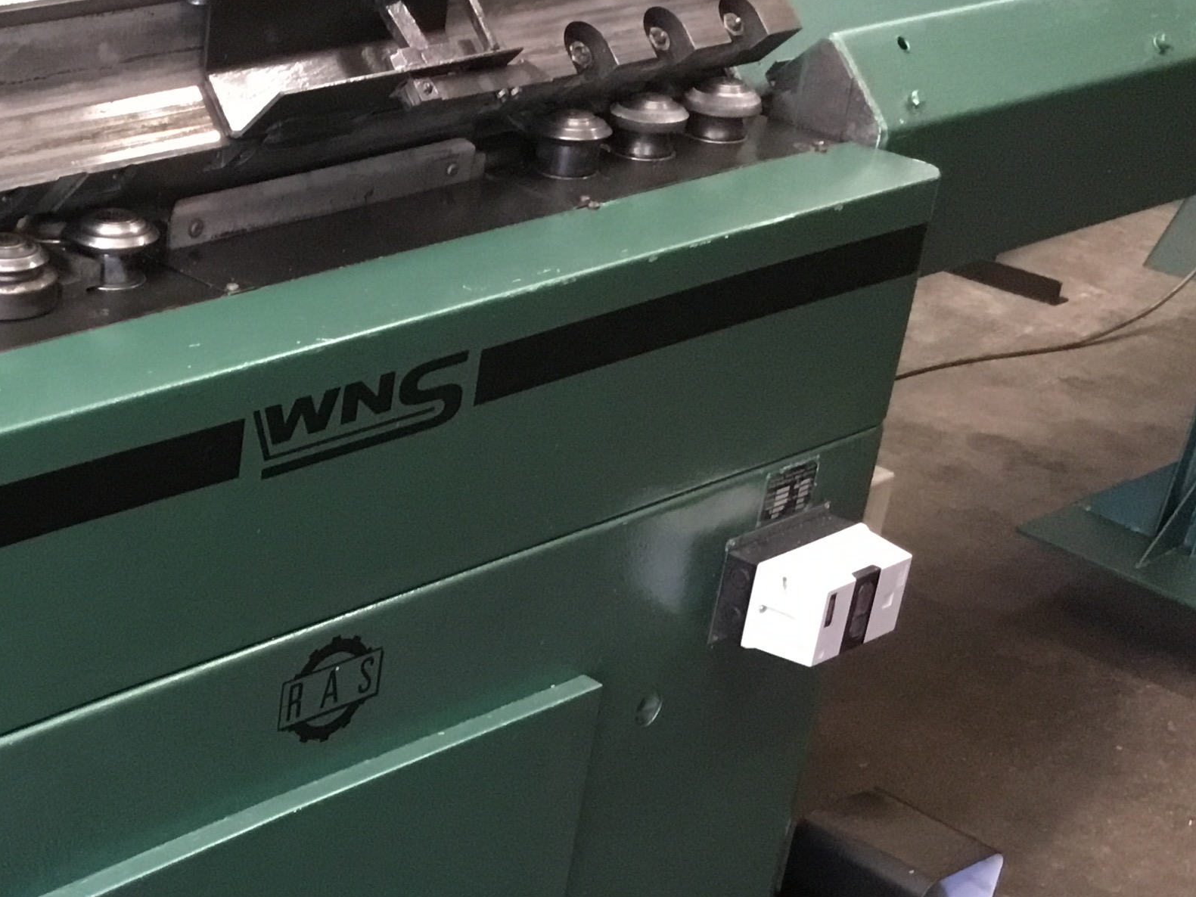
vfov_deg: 22.7
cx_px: 23
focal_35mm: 64
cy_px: 700
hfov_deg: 28.5
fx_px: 2211
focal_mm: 3.3
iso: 250
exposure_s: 1/33
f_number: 2.4
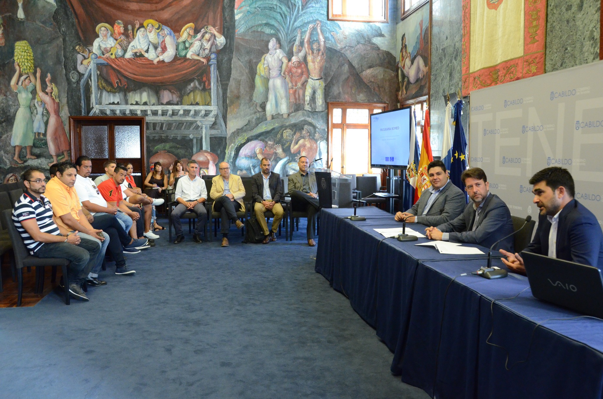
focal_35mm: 30
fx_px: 501
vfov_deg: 43.4
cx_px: 302
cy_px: 200
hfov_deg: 62.0
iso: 3200
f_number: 5.6
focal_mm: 20
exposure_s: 1/30
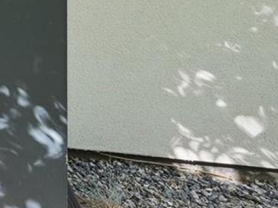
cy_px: -127
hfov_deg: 15.9
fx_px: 554
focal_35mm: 69
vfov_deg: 18.3
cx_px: -365
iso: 400
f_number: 10
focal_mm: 14
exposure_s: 1/20
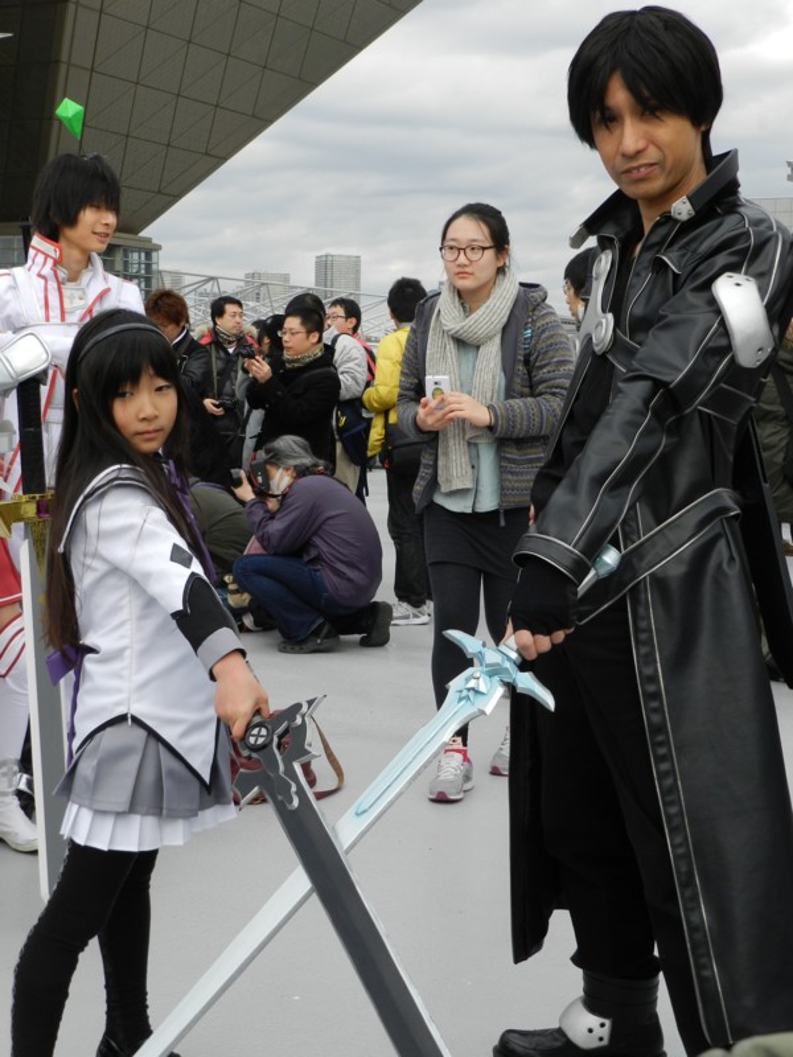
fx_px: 1619
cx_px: 396
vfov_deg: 36.2
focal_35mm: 53
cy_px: 528
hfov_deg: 27.5
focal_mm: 9.4
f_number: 4.4
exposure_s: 1/400
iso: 160
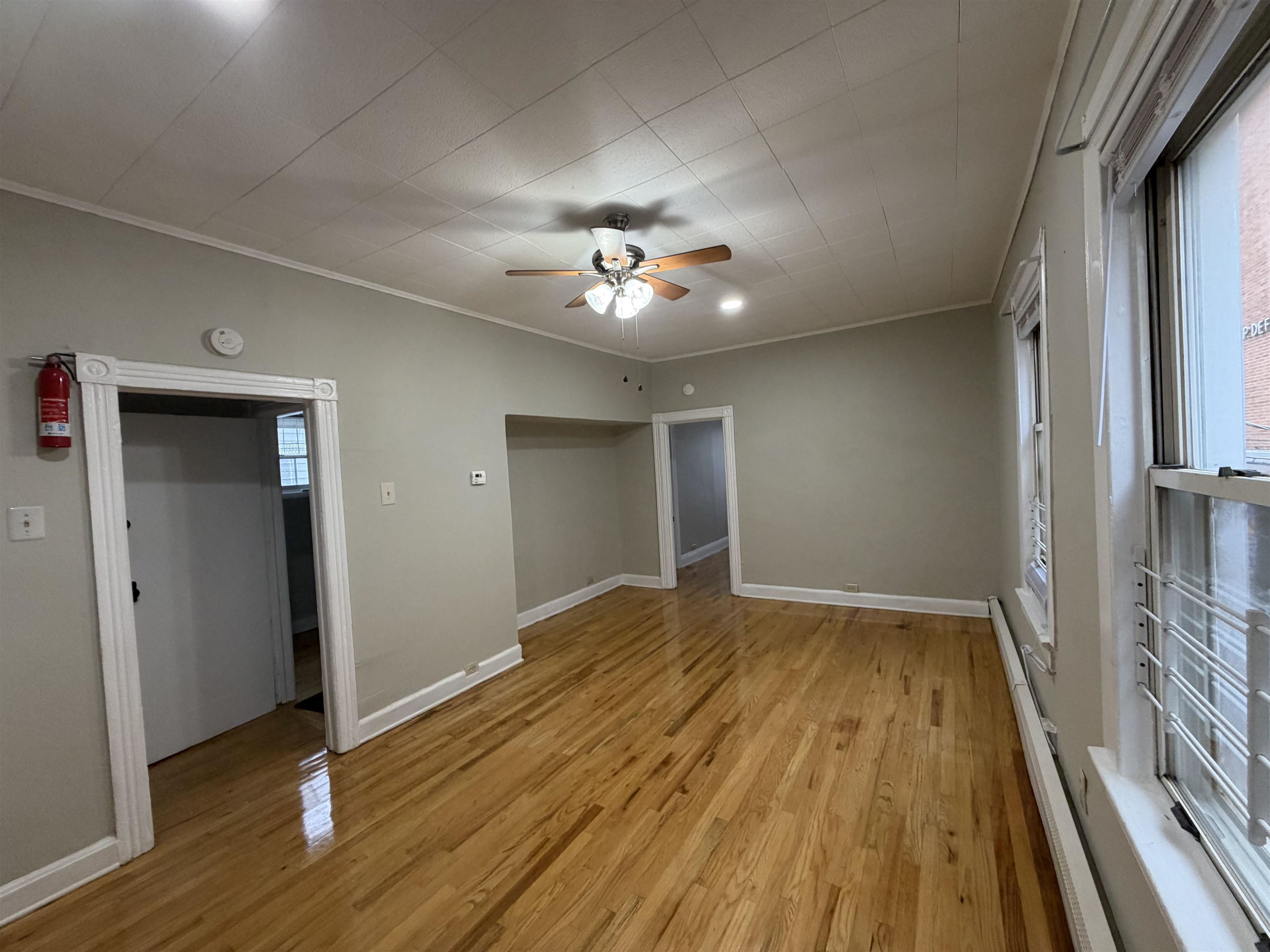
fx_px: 514
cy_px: 476
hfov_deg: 102.1
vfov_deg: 85.7
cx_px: 635
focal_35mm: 14
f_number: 2.2
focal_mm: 2.22
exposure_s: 1/60
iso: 250
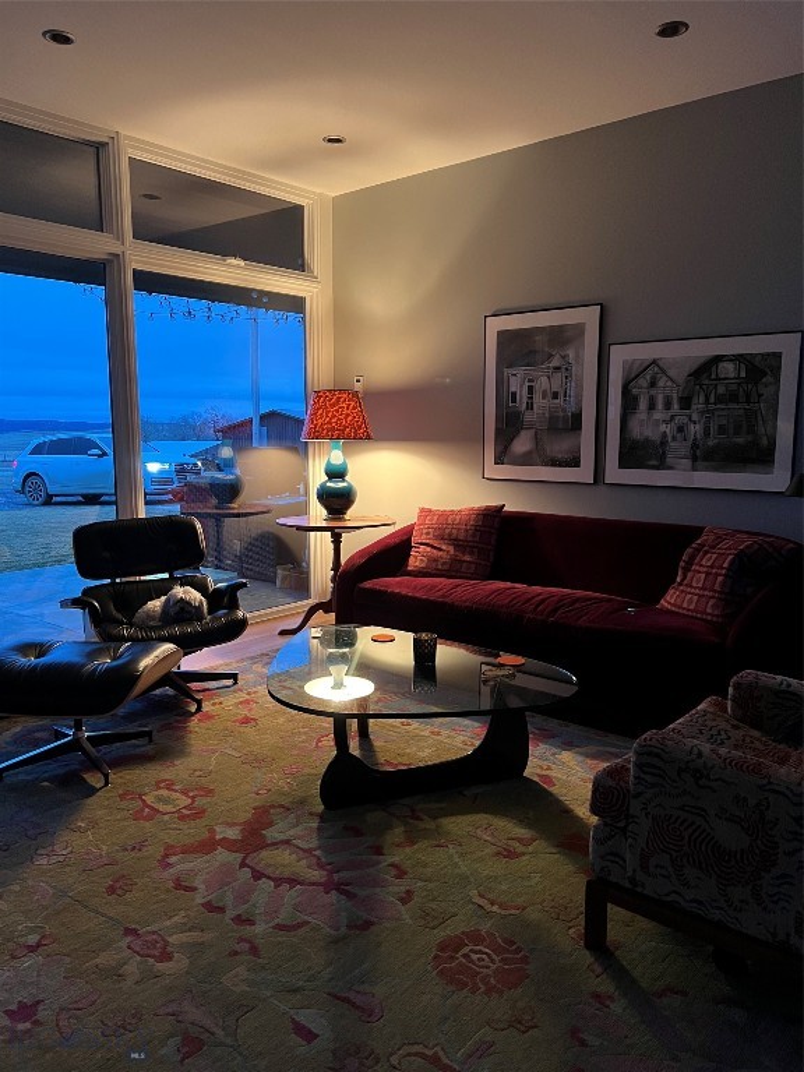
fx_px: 805
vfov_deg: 67.3
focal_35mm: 26
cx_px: 402
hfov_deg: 53.1
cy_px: 536
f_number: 1.5
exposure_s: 1/40
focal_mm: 5.7
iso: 500
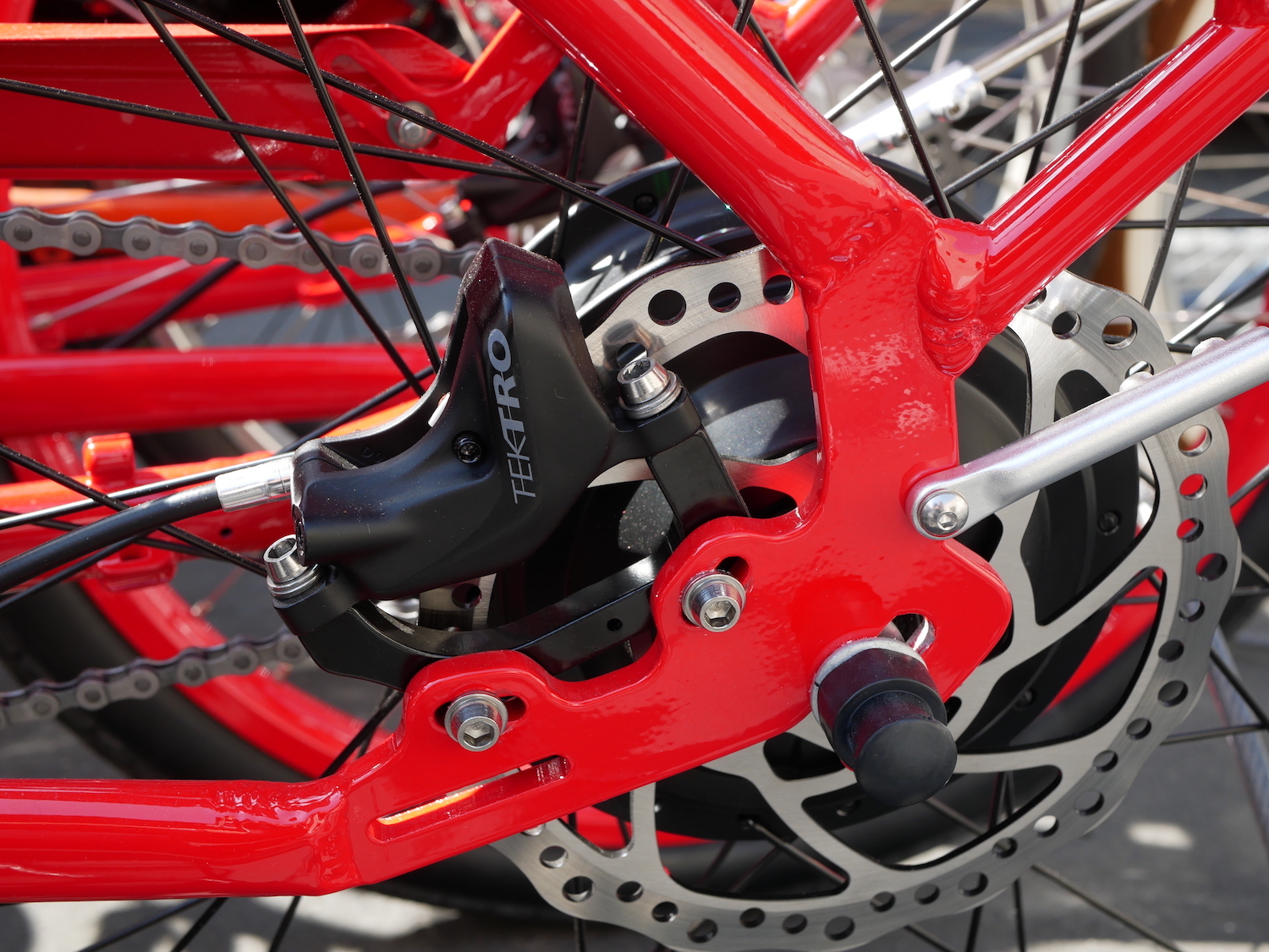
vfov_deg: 29.1
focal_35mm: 50
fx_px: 1834
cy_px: 476
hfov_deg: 38.2
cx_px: 634
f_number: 6.3
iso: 200
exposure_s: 1/100
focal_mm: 25
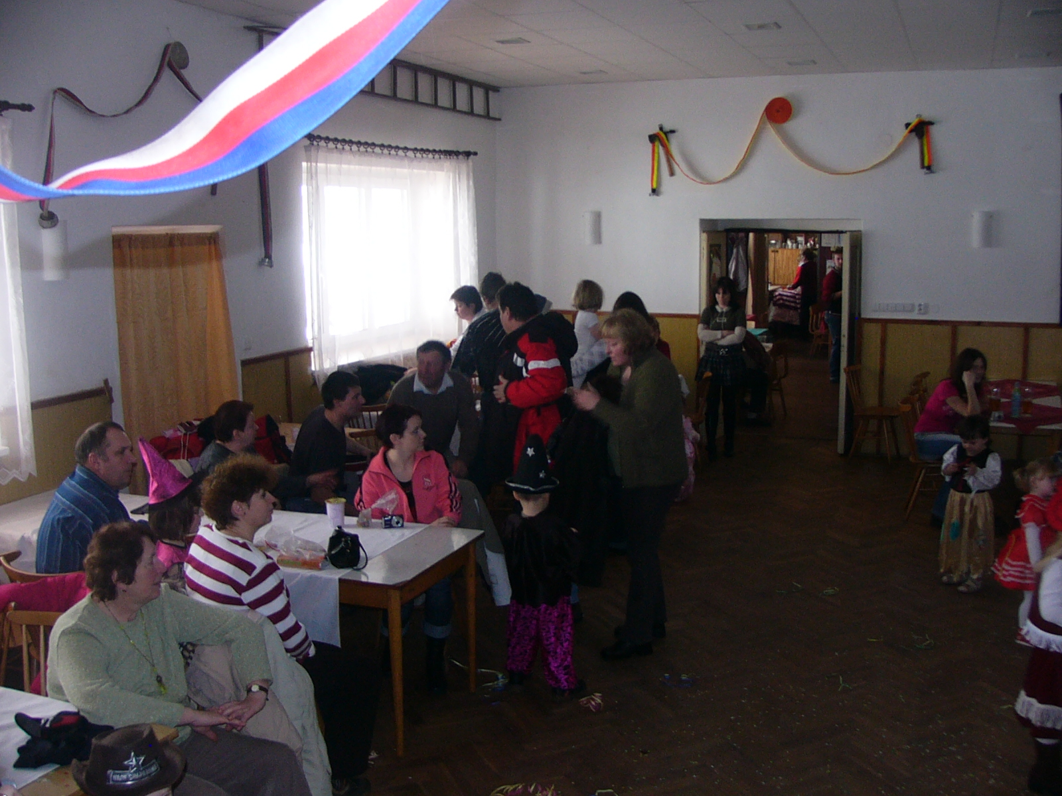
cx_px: 531
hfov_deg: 52.6
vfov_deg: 40.7
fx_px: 1074
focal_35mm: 35
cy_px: 398
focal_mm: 4.6
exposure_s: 1/30
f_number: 2.8
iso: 100
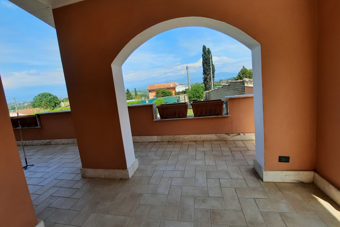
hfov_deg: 104.3
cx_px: 170
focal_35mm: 14
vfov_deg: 80.9
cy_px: 102
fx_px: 132
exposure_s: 1/1011
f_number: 2.2
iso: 40
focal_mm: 1.74
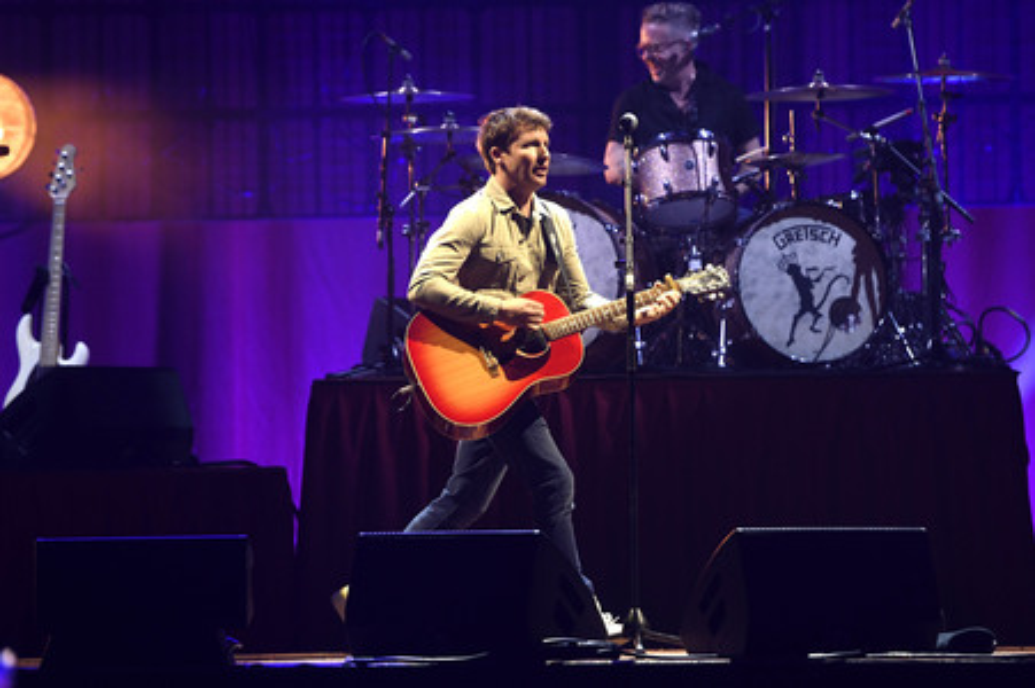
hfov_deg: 12.1
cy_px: 344
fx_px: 4884
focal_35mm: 170
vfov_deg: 8.1
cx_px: 518
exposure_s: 1/320
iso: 1600
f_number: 4
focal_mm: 170
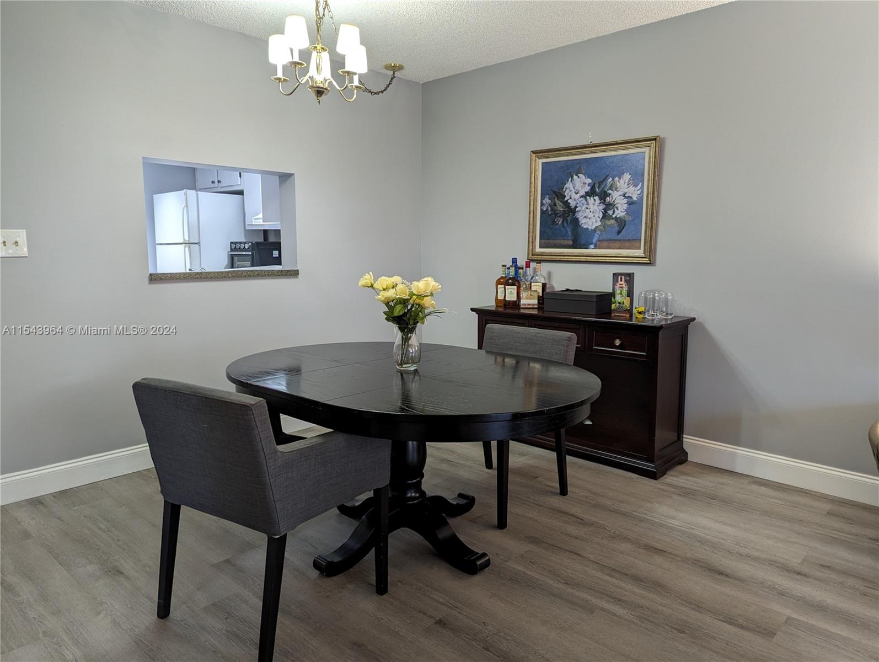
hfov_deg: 71.5
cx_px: 440
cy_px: 331
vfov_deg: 56.9
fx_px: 610
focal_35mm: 24
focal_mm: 6.81
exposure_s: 1/24
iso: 88
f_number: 1.85
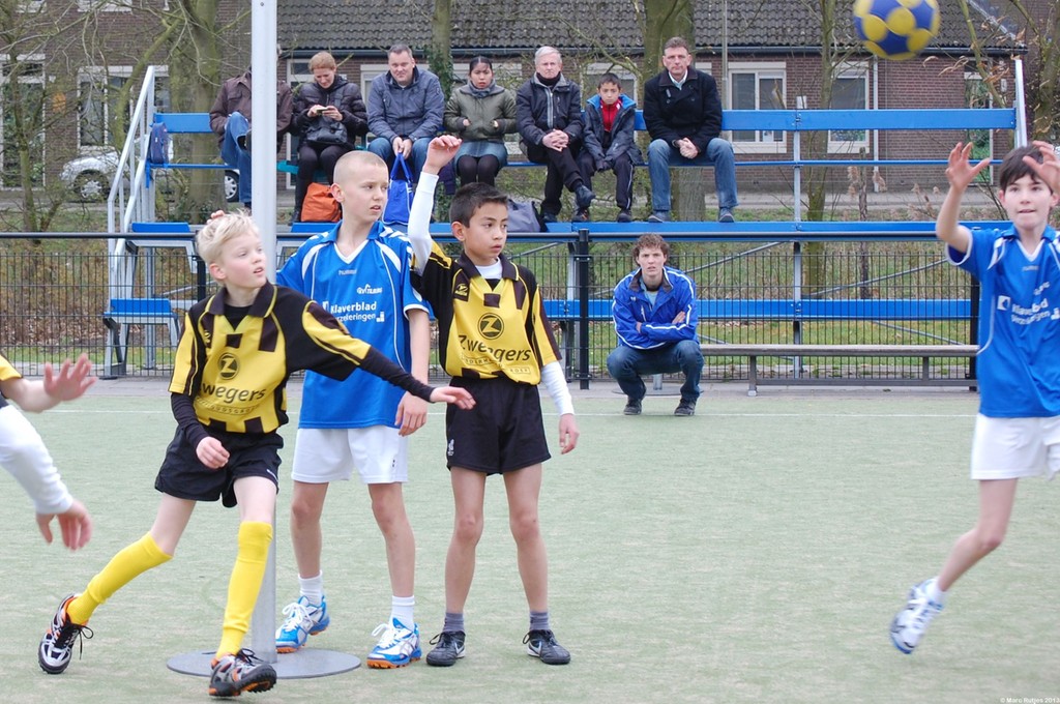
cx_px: 530
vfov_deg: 16.5
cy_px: 352
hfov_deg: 24.6
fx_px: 2426
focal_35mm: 82
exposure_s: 1/200
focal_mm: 55
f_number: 7.1
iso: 400
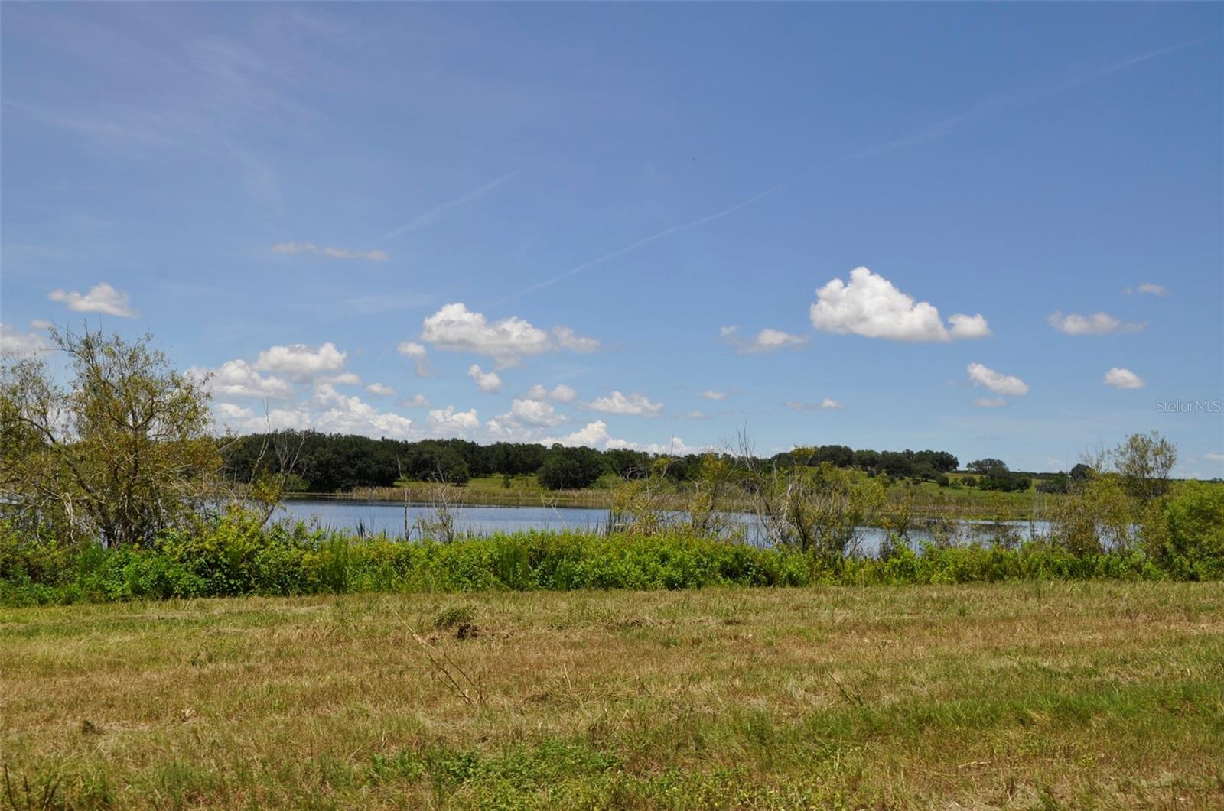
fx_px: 1222
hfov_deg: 53.2
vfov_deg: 36.7
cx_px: 612
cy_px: 406
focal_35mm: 36
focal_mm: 24
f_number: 11
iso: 200
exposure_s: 1/500
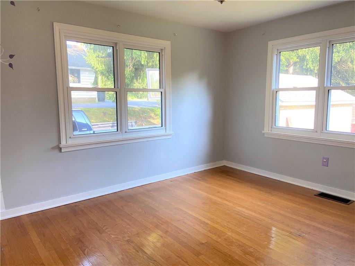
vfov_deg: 53.1
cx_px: 178
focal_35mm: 26
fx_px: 267
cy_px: 133
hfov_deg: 67.3
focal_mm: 4.25
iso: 80
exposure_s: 1/120
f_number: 1.8
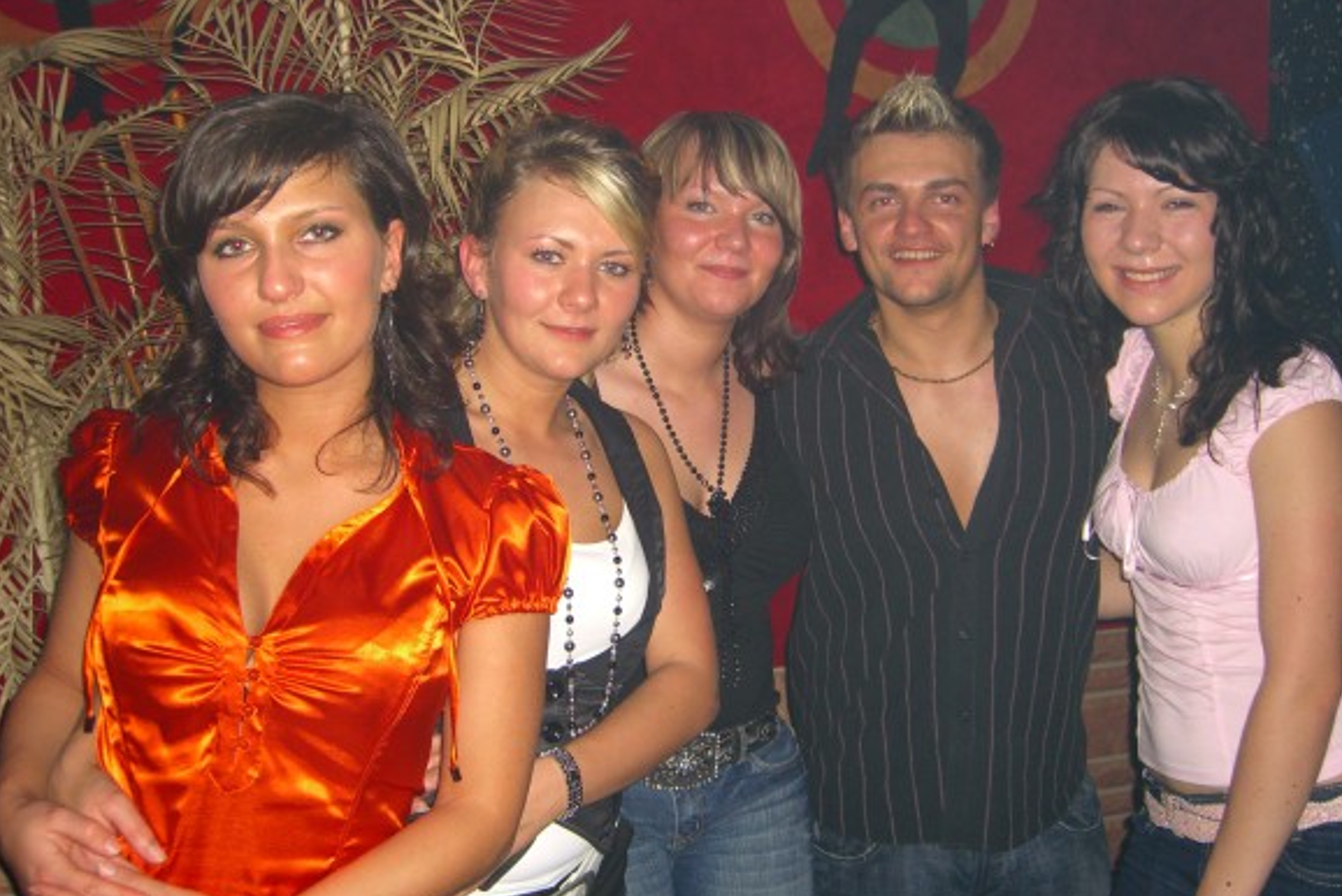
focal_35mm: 41
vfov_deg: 32.7
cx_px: 687
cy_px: 429
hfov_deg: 47.4
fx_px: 1529
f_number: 2.8
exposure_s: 1/60
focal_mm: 7.9
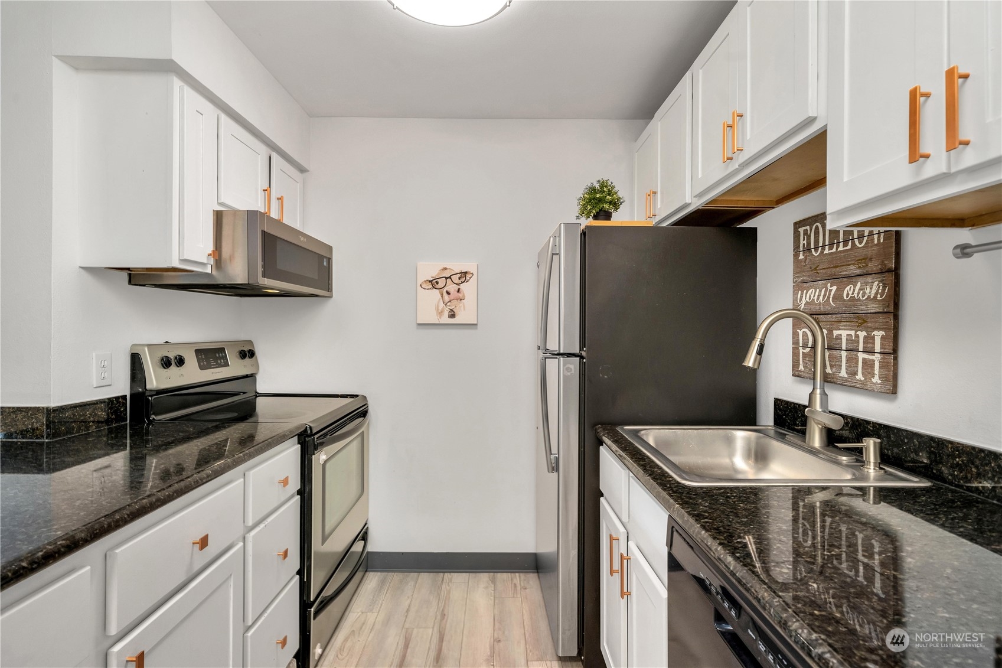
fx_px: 445
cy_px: 334
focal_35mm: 16
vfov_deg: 73.7
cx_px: 501
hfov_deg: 96.7
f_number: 7.1
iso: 1000
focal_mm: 16
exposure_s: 1/10
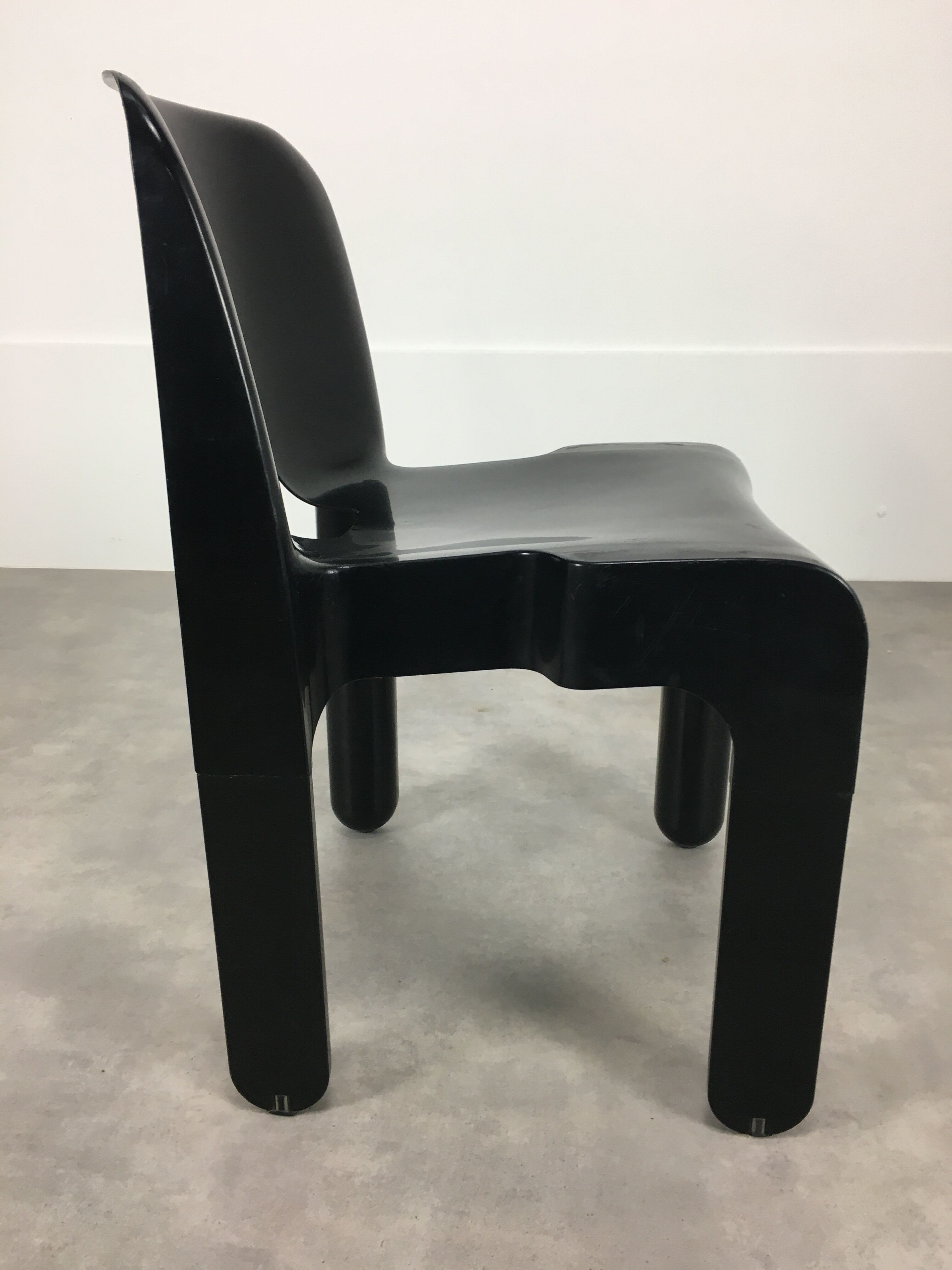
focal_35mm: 29
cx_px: 476
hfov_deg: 48.2
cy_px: 635
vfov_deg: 61.7
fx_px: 1063
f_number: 2.2
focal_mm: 4.15
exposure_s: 1/33
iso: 64
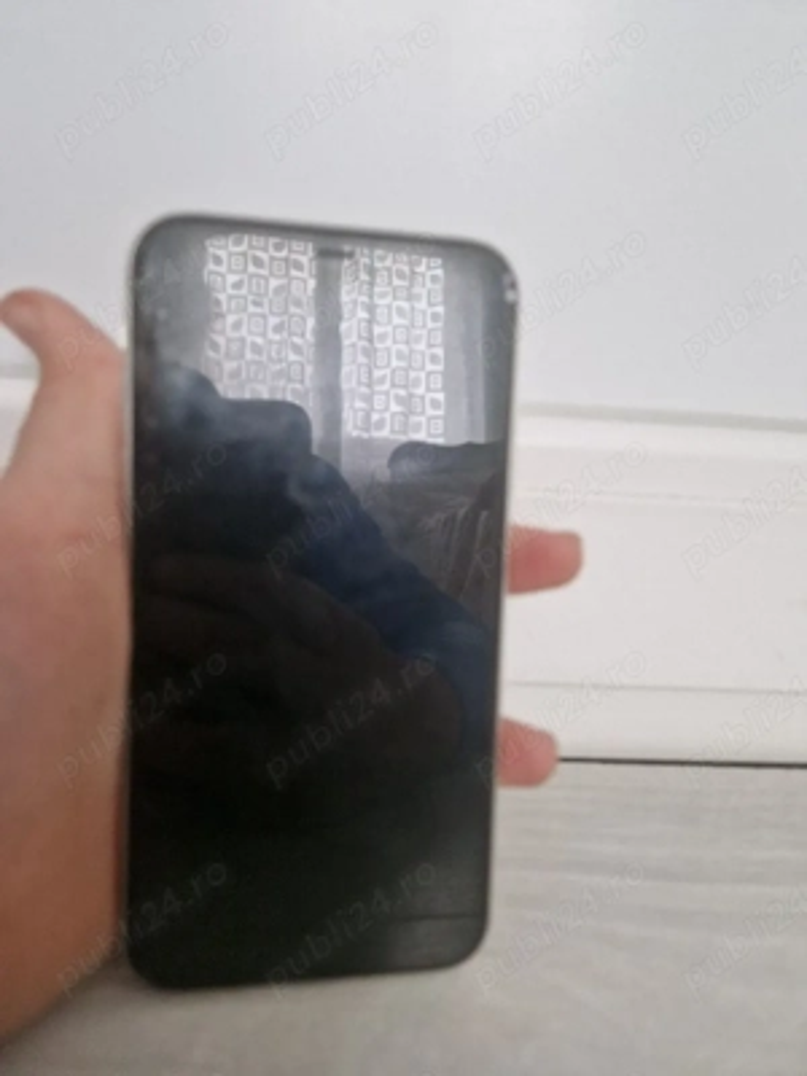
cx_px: 404
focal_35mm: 23
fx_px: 715
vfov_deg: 73.9
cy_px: 538
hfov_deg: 58.9
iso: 80
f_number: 1.8
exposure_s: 1/120
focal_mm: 5.4
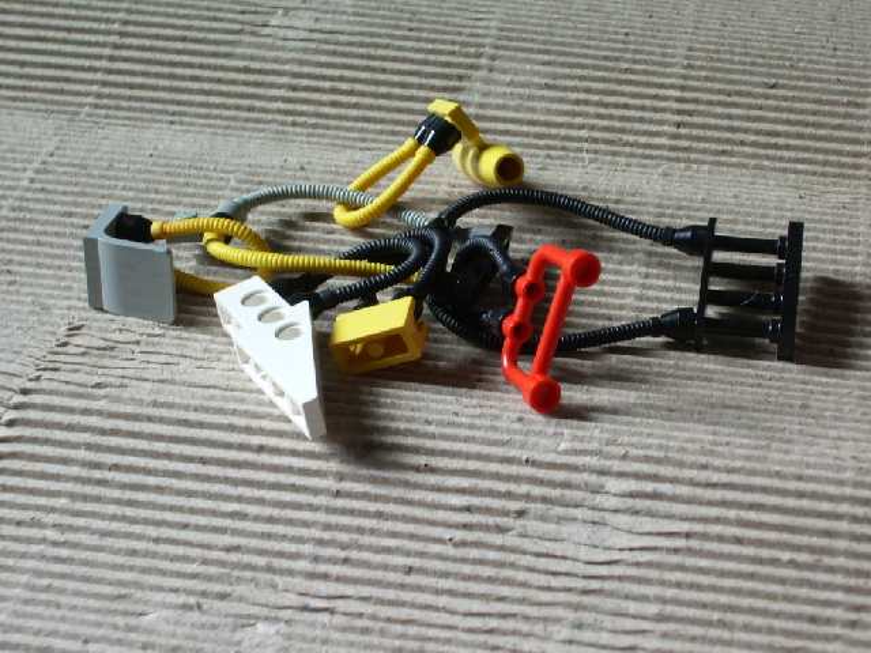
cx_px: 436
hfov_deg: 22.0
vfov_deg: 16.6
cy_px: 326
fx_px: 2239
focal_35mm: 89
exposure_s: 1/25
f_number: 4.4
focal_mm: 14.6
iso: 100
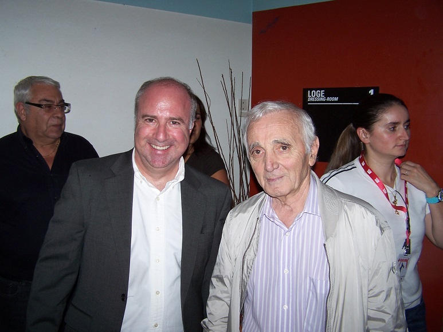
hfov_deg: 49.0
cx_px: 222
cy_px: 166
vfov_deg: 37.7
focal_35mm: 38
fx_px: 486
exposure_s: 1/60
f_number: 2.8
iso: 80
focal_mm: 6.3
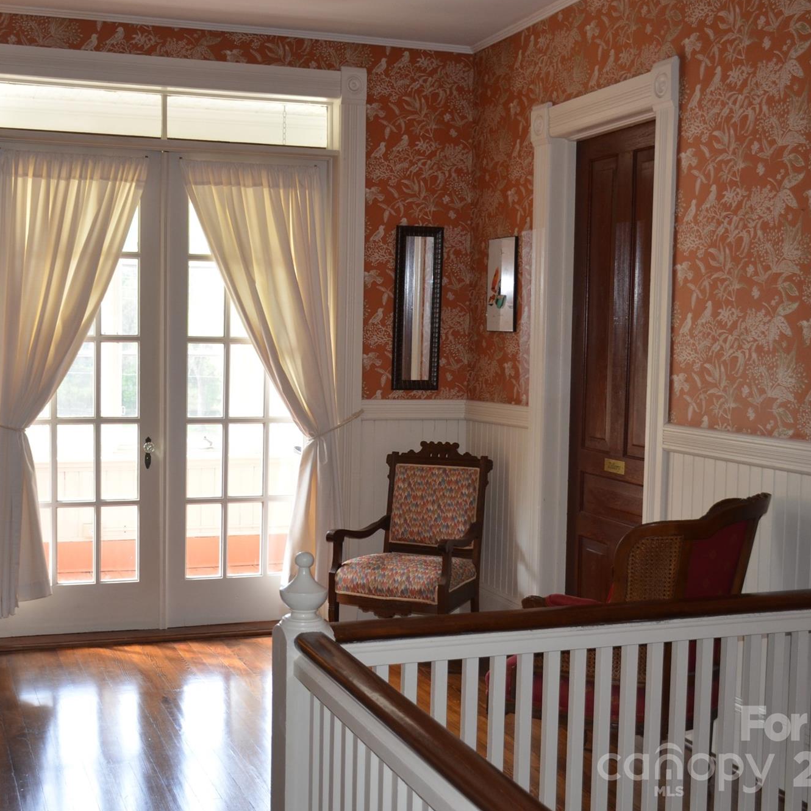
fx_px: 1246
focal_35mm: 47
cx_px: 318
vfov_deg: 36.1
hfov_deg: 35.9
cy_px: 407
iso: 400
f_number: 3.8
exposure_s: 1/80
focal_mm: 24
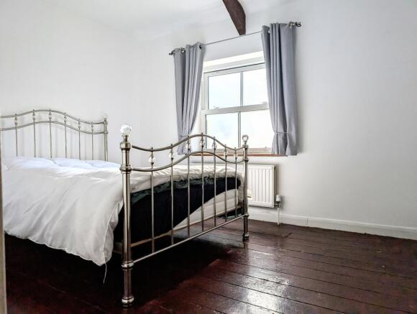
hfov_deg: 71.5
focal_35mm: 24
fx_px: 290
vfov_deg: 57.0
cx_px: 208
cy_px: 157
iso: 22
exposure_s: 1/538
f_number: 1.68
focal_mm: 6.9
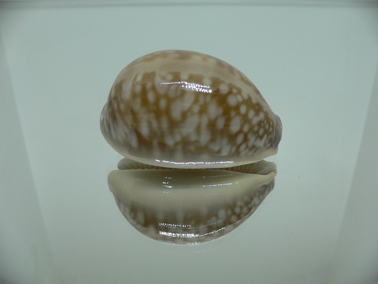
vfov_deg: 40.7
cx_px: 189
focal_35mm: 35
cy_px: 142
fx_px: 382
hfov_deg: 52.6
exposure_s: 1/60
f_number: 2.8
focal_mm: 4.6
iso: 150
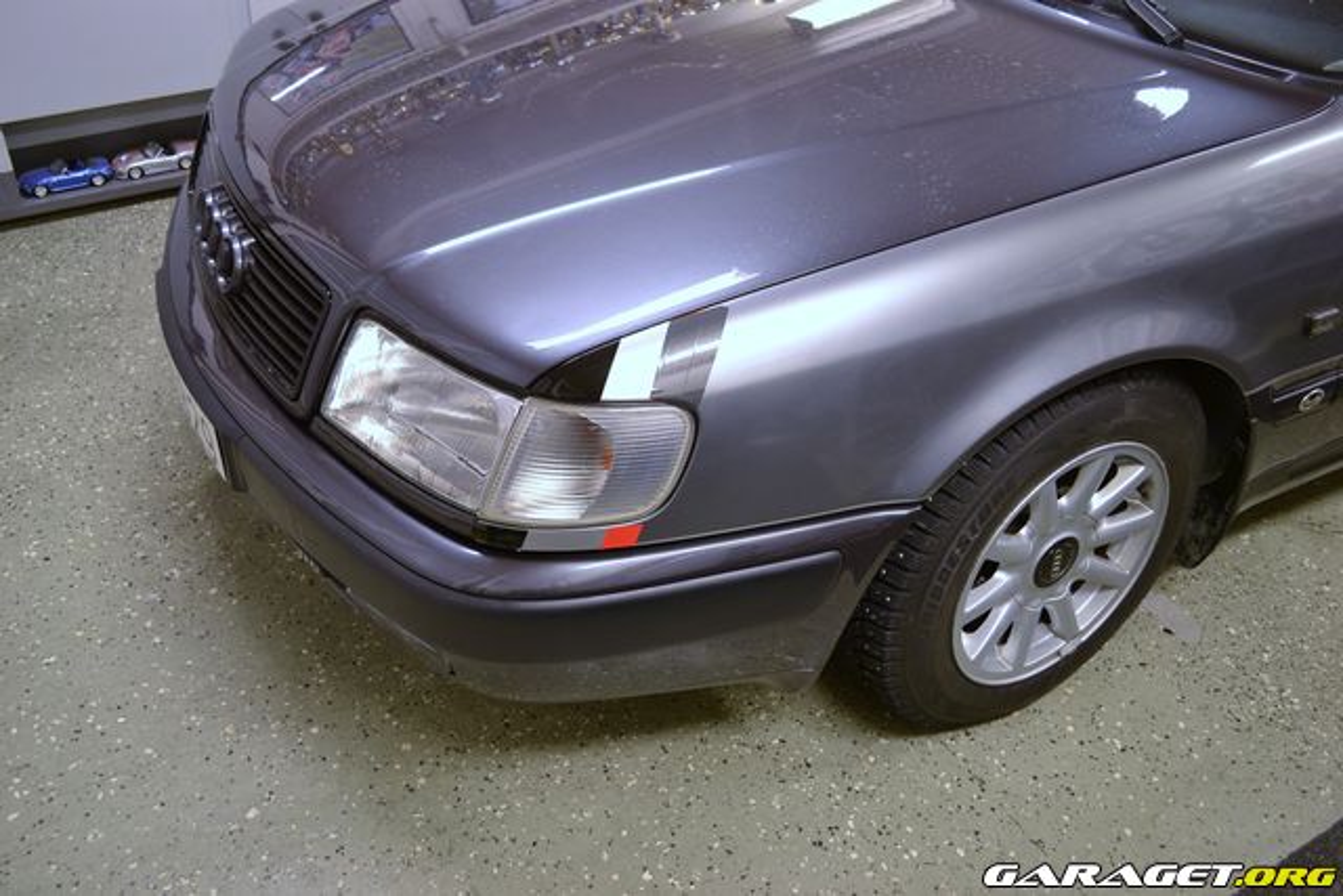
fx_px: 1231
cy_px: 448
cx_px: 672
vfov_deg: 40.0
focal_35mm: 33
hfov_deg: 57.2
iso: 100
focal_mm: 22
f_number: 3.8
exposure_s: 1/4
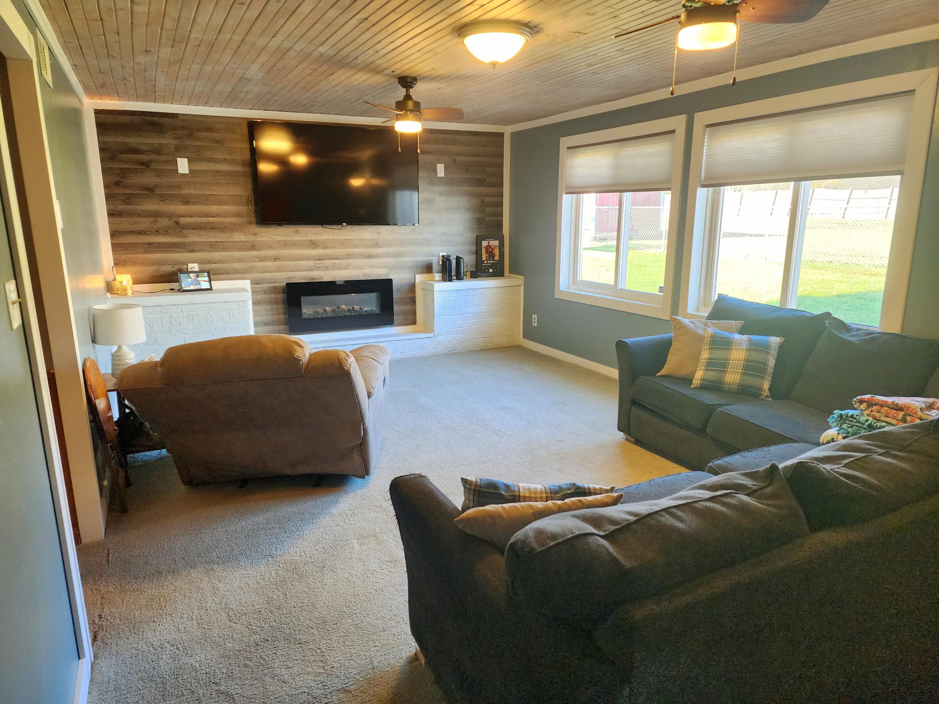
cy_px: 352
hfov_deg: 73.9
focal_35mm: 23
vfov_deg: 58.9
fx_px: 624
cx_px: 470
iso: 250
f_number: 1.8
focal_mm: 6.4
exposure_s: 1/120
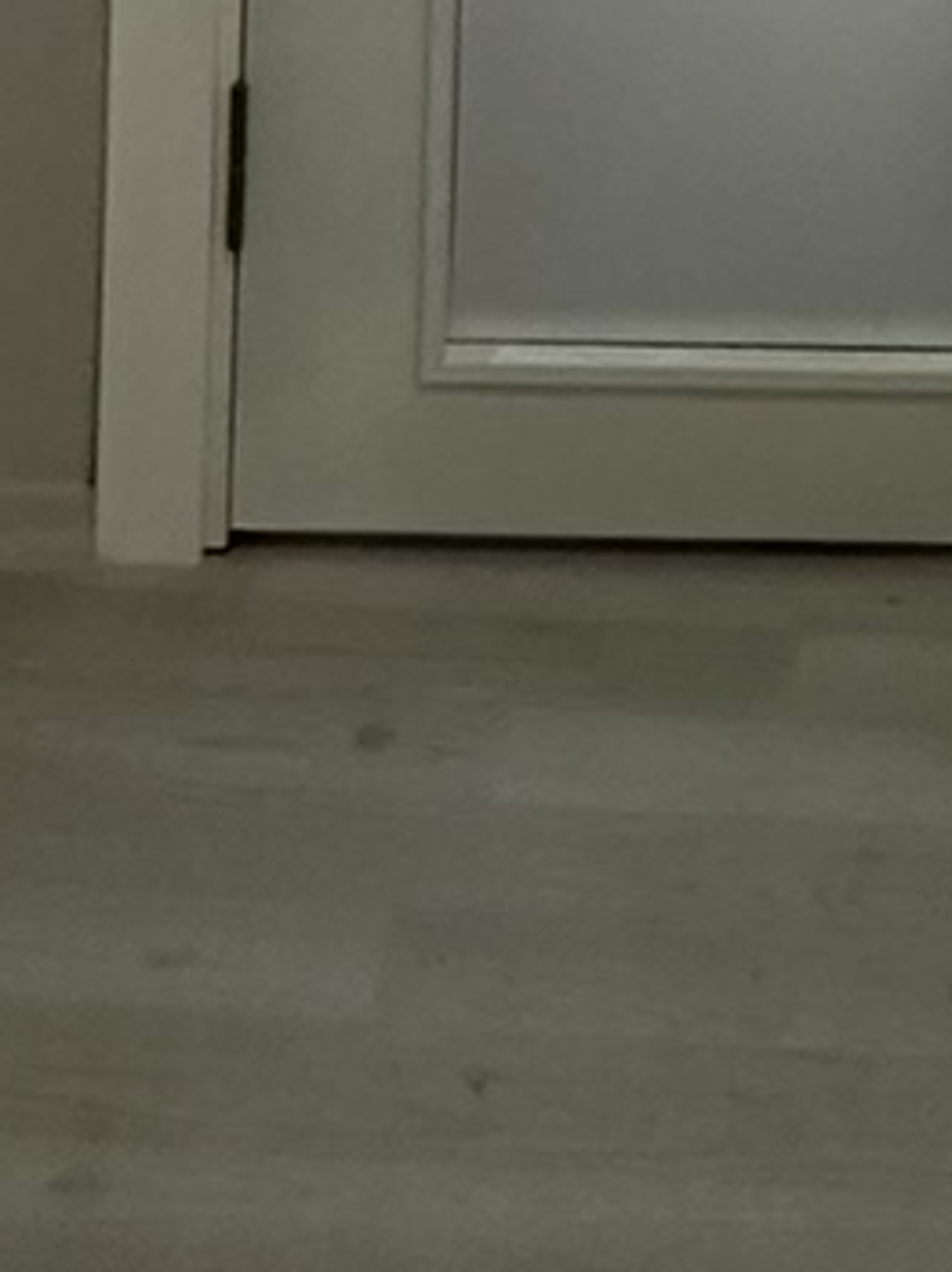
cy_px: -1232
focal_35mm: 82
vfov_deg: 17.5
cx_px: 887
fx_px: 3011
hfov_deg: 17.7
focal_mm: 2.22
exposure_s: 1/100
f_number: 2.2
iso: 250
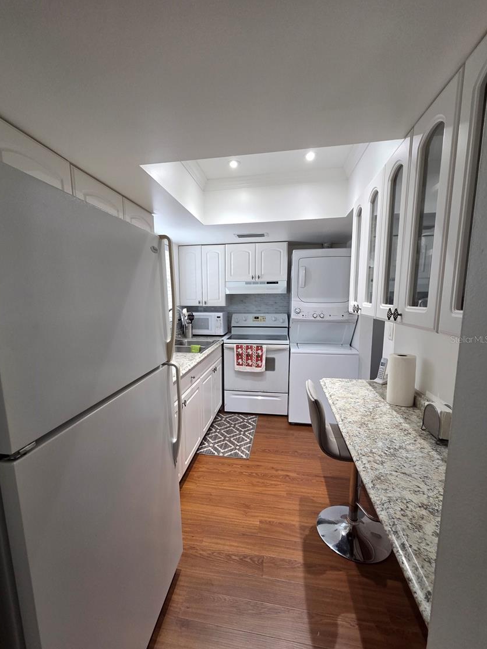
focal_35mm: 14
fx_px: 263
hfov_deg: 85.6
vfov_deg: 102.0
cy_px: 339
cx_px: 230
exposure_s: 1/60
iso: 250
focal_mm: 2.2
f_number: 2.2
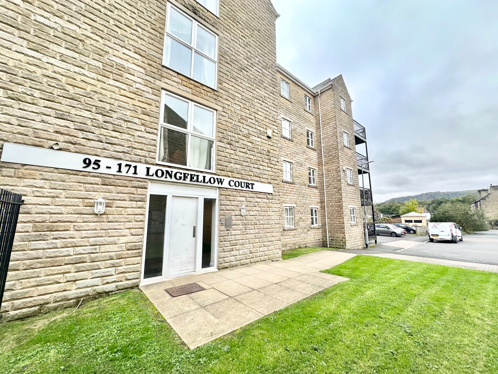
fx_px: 201
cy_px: 187
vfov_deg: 85.7
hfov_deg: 102.1
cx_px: 249
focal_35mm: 14
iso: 40
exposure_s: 1/127
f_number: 2.2
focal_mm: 2.22
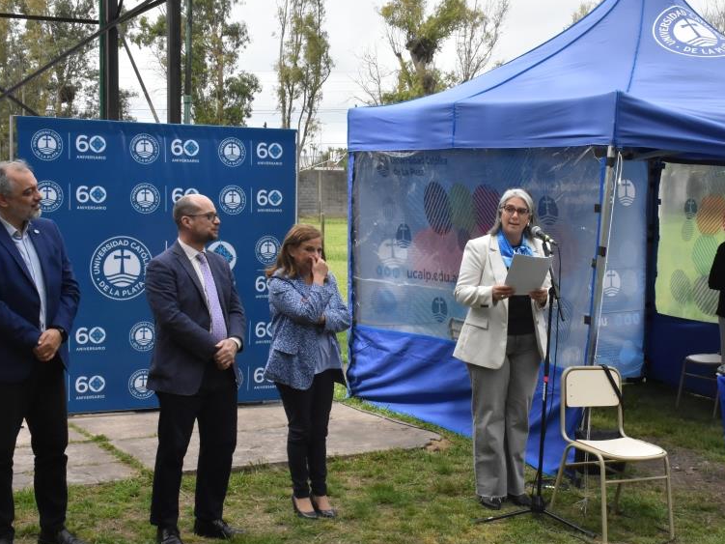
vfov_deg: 24.8
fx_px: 1236
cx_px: 439
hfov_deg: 32.6
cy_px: 276
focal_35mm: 59
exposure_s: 1/800
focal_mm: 30
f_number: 14
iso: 1600
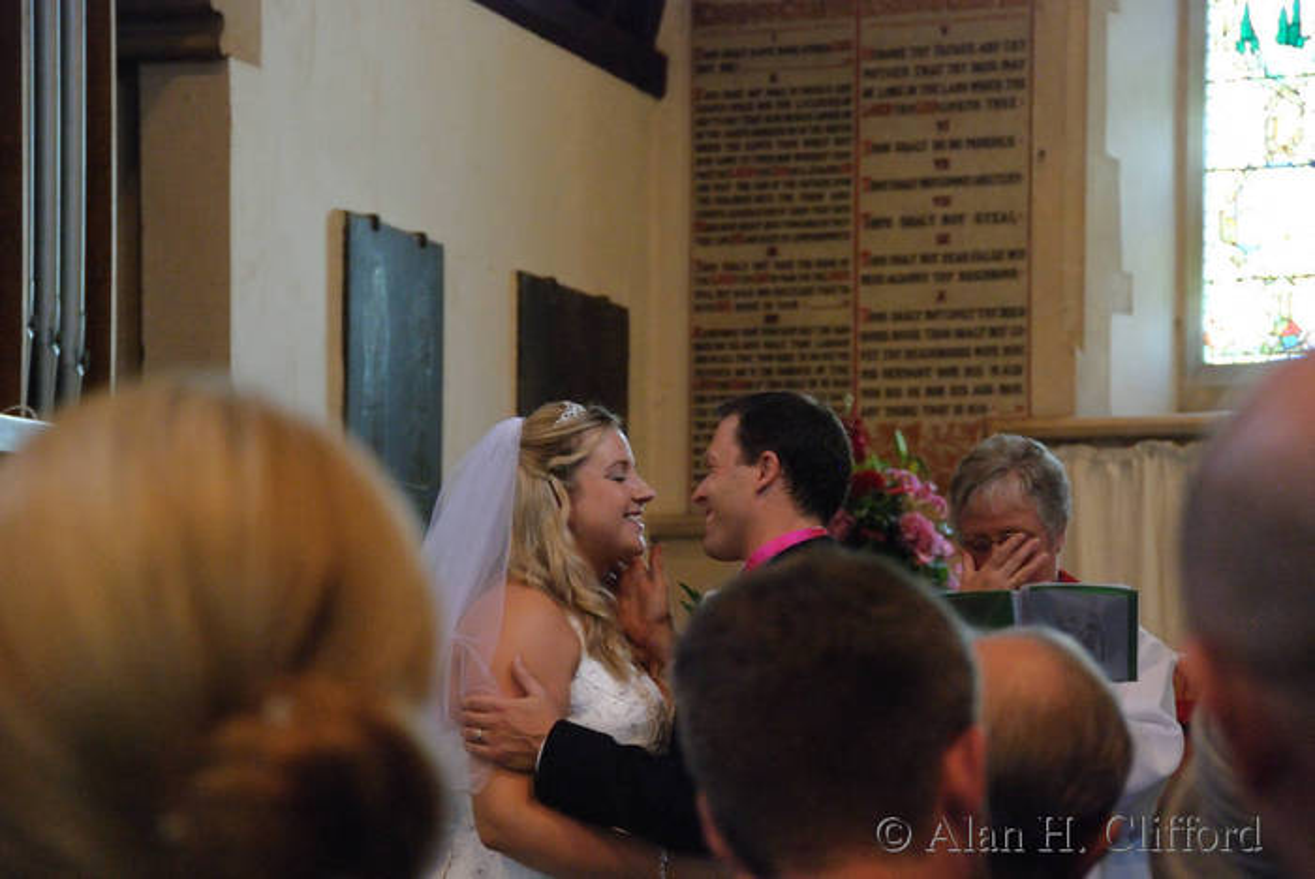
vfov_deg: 12.2
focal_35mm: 112
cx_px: 658
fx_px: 4113
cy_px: 440
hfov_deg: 18.2
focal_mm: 75
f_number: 5
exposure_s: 1/80
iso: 1600
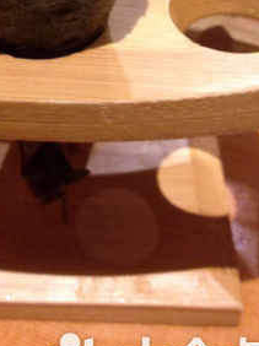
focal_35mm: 87
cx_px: 34
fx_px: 869
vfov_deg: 21.7
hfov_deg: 16.8
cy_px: -4
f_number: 2.4
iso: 160
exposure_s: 1/20
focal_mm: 4.28
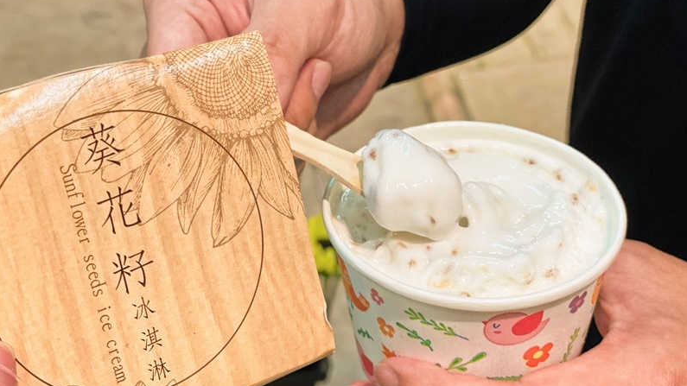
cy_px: 193
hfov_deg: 36.6
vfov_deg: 21.1
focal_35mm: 57
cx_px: 344
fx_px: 1038
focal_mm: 6
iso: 125
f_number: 2
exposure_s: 1/120
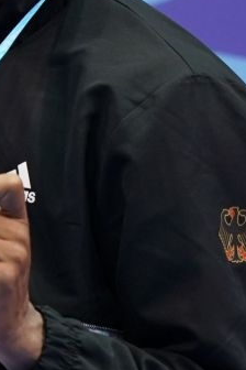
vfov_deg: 1.0
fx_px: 21995
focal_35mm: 2146
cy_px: 206
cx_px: -622
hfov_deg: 0.6
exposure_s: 1/500
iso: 800
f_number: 2.8
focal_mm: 400
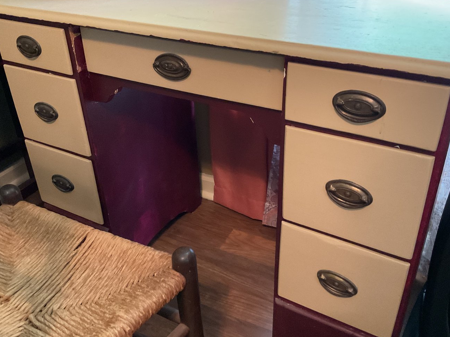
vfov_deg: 41.7
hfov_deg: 53.9
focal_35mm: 34
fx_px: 442
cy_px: 151
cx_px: 234
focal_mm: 3
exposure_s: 1/30
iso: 400
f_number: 1.8
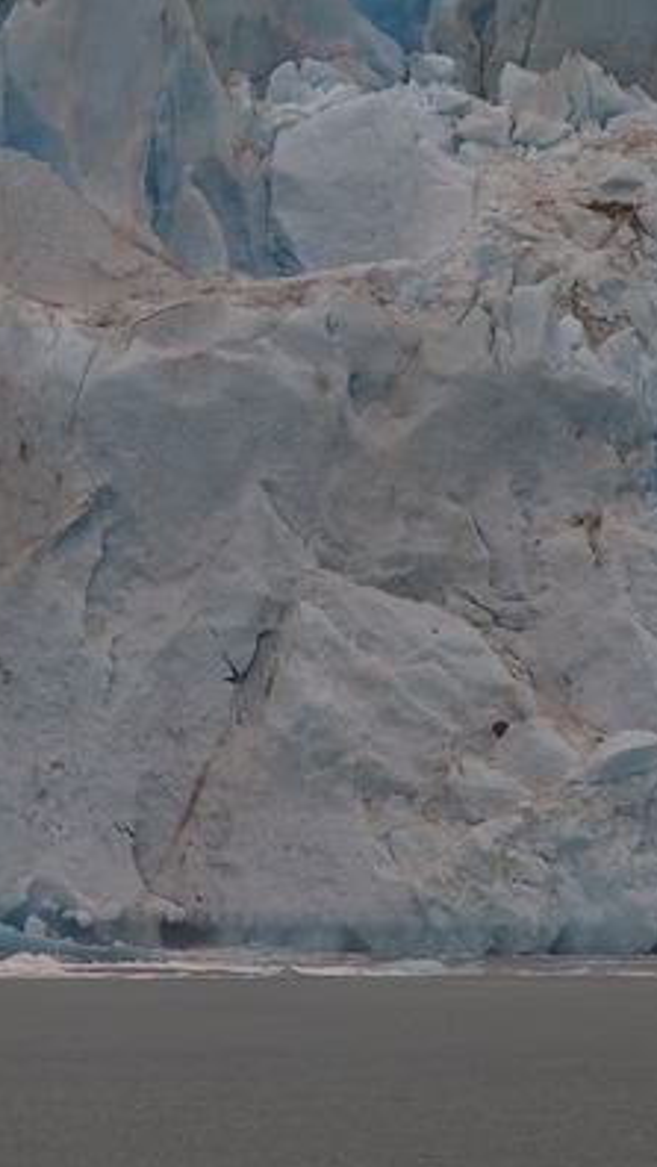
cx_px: 65
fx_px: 12563
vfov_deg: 5.3
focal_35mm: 406
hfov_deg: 3.0
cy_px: 77
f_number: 4
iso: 110
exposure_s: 1/250
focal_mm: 120
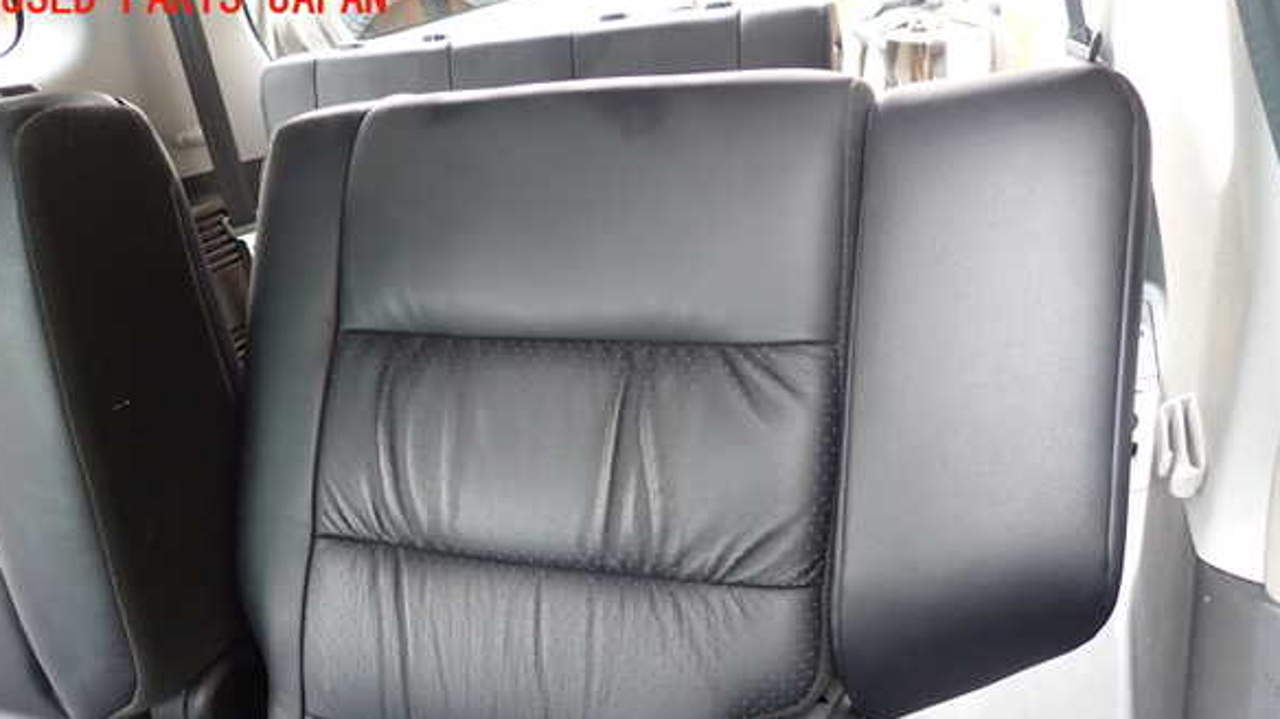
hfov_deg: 67.9
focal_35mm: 28
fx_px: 950
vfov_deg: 41.0
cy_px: 465
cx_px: 647
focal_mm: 4.5
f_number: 2
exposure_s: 1/40
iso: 200
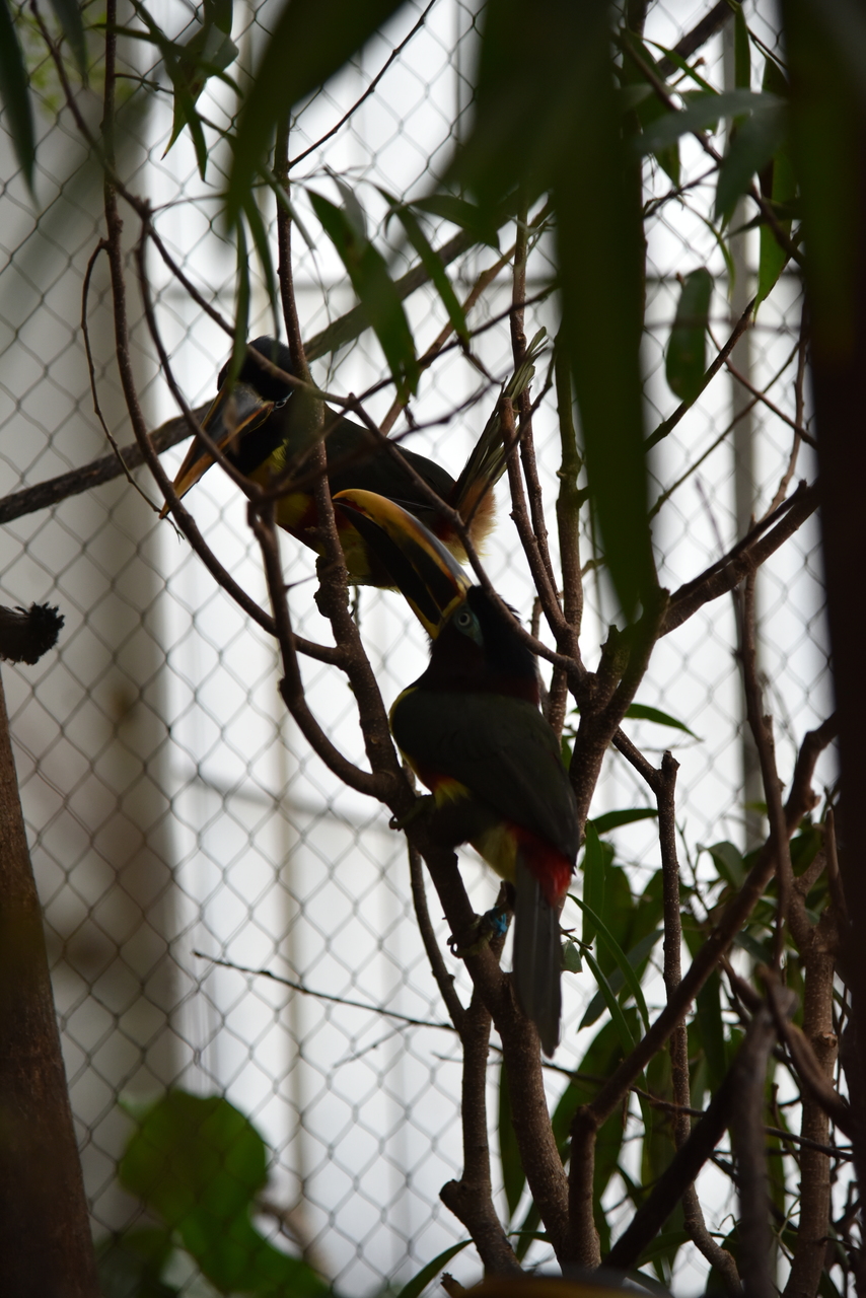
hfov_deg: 11.4
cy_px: 649
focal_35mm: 120
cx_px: 433
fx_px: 4327
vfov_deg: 17.1
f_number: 4
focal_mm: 120
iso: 1400
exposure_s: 1/250
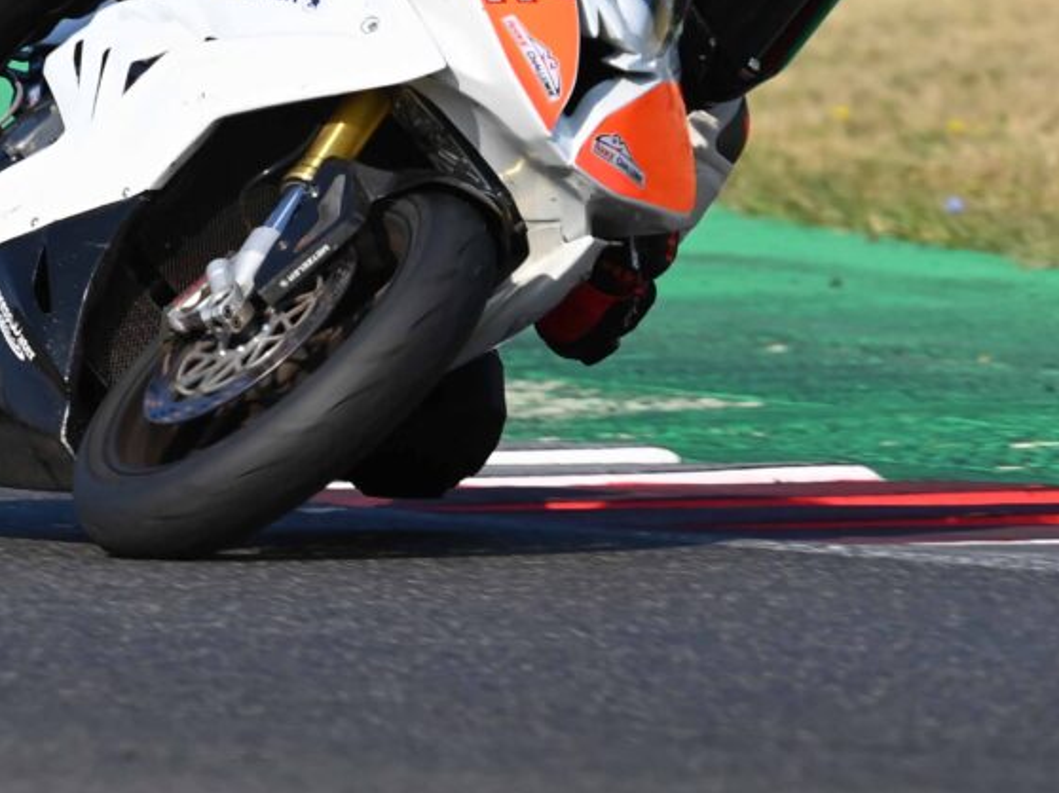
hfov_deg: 1.5
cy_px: 231
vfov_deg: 1.1
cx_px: 150
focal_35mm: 1324
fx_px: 40487
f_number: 5.6
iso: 200
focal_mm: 500
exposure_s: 1/1250
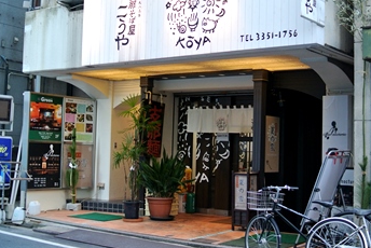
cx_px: 204
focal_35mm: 57
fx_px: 588
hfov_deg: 35.0
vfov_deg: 23.8
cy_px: 109
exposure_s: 1/200
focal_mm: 18.5
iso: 400
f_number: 1.8
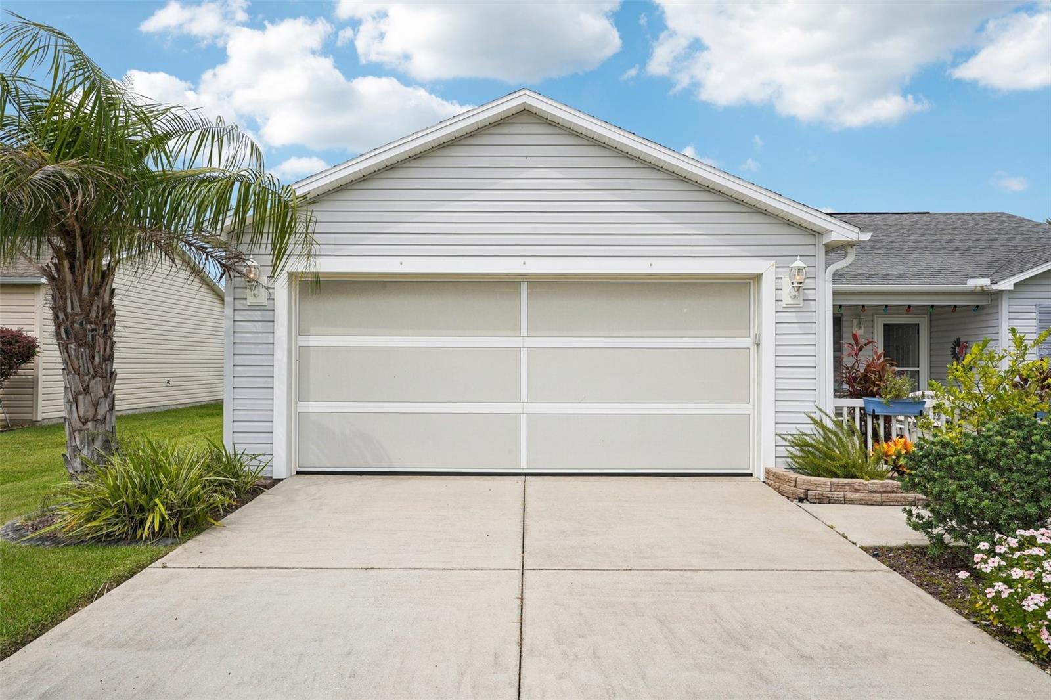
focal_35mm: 24
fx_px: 700
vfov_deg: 53.1
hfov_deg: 73.8
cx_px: 526
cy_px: 350
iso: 100
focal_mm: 24
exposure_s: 1/100
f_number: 16
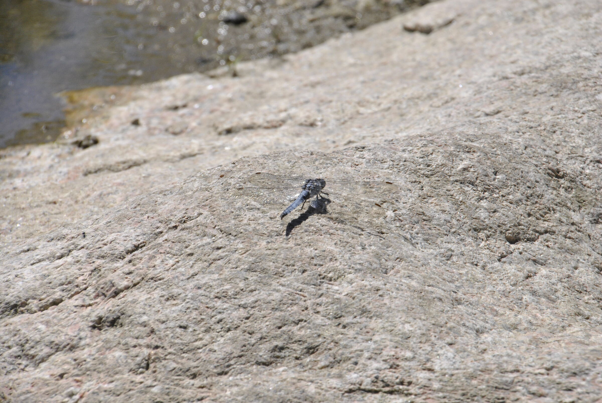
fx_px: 6781
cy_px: 202
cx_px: 301
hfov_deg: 5.1
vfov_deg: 3.4
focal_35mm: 405
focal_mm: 270
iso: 400
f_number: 13
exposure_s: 1/640
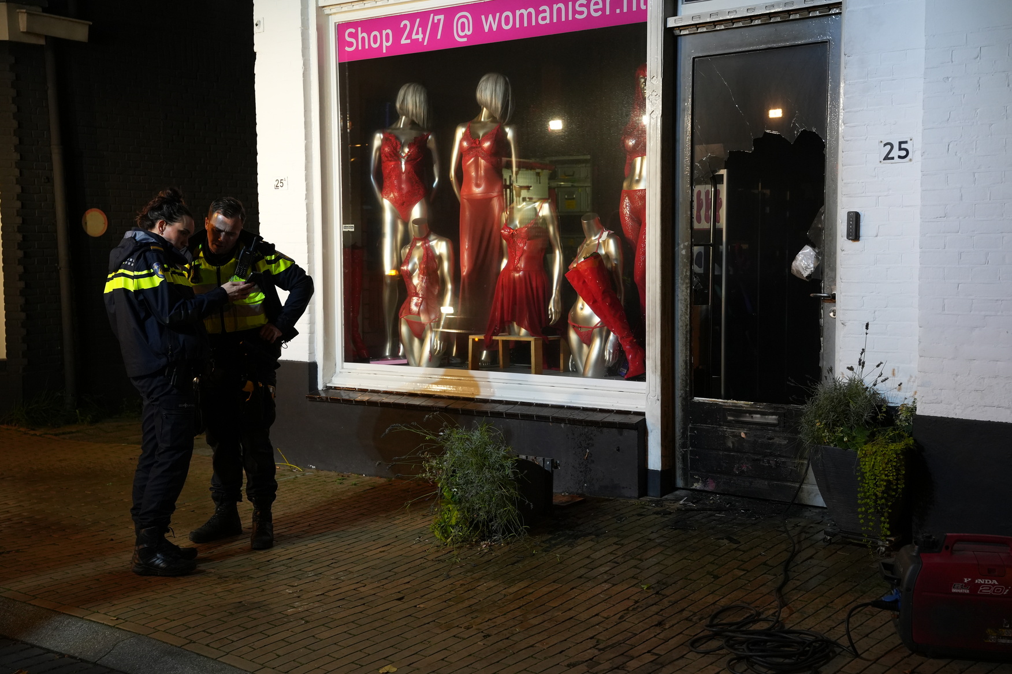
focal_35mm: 46
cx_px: 506
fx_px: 1296
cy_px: 337
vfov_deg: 29.2
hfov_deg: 42.7
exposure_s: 1/60
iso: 2500
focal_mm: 46.1
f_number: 4
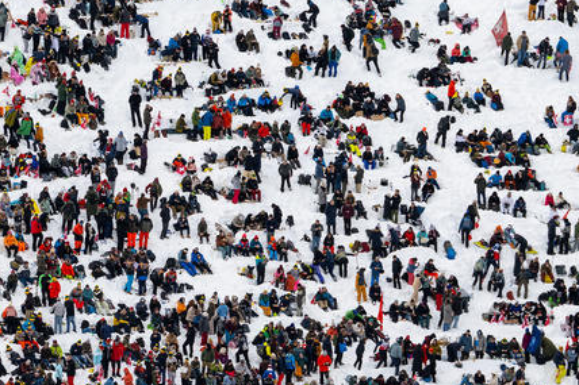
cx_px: 83
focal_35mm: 419
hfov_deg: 4.9
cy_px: 215
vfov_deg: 3.3
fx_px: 6736
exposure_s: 1/1600
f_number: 5.6
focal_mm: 175
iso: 320
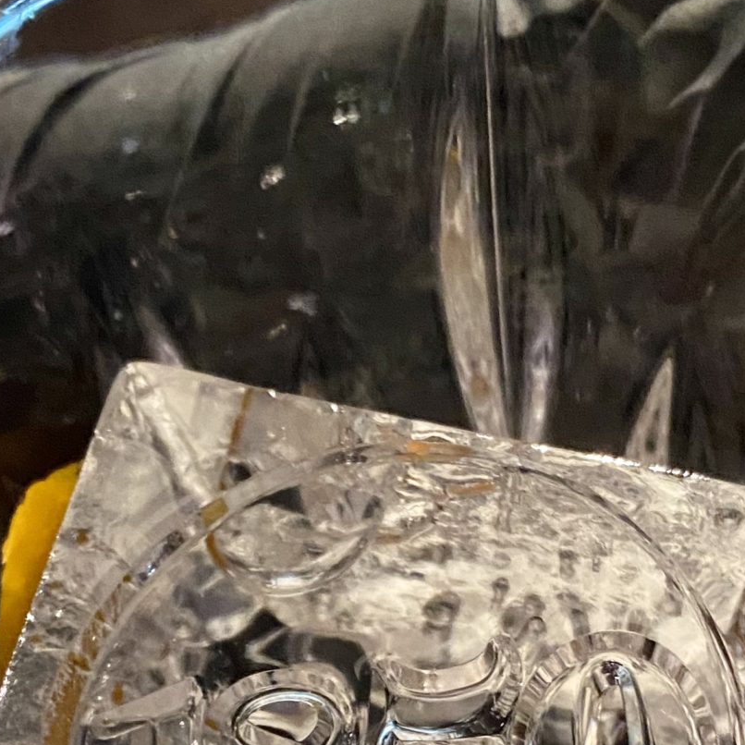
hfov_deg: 23.7
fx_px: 1777
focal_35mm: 73
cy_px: 859
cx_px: 333
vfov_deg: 22.1
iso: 500
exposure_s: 1/40
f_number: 1.8
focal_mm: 4.25
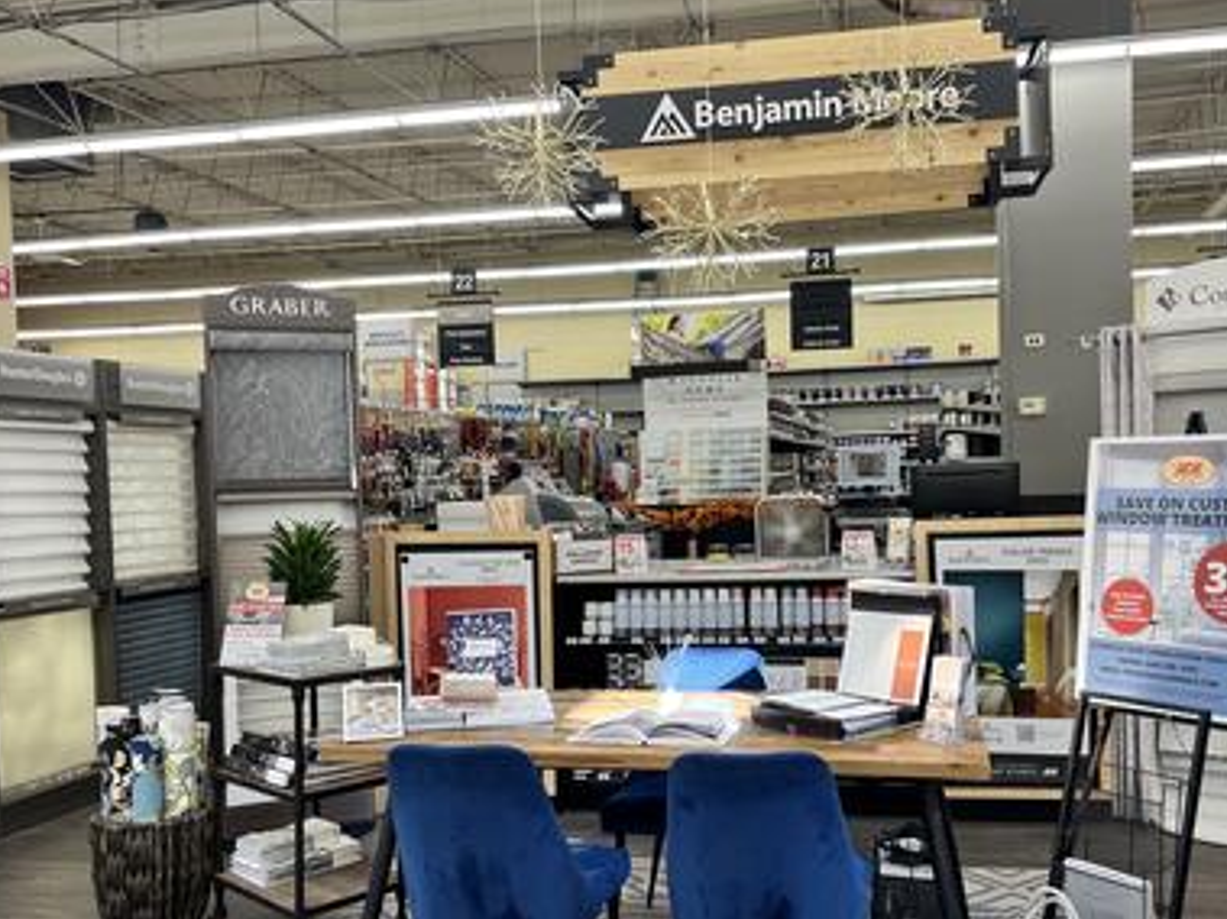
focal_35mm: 32
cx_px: 714
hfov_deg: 56.5
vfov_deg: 44.1
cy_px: 508
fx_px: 1134
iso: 64
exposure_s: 1/120
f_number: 1.6
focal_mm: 5.1
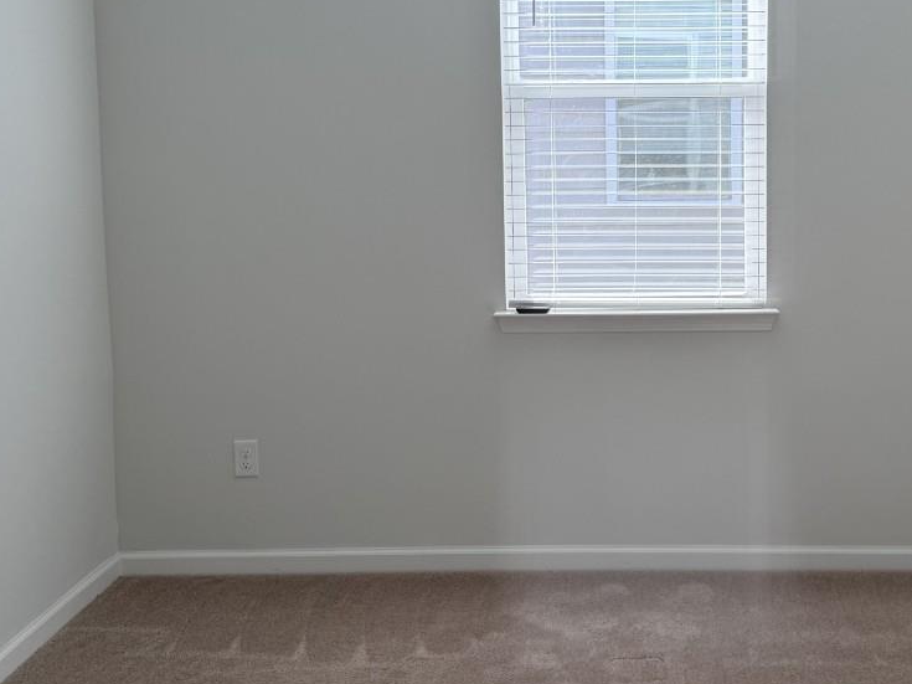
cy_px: 220
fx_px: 1238
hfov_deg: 39.9
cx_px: 623
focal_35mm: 47
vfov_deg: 30.6
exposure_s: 1/438
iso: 80
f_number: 1.78
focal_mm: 6.76
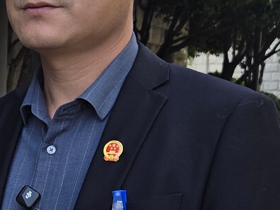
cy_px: 202
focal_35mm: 110
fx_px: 890
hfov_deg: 16.9
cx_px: -76
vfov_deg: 13.3
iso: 25
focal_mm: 5.4
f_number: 1.8
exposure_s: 1/331
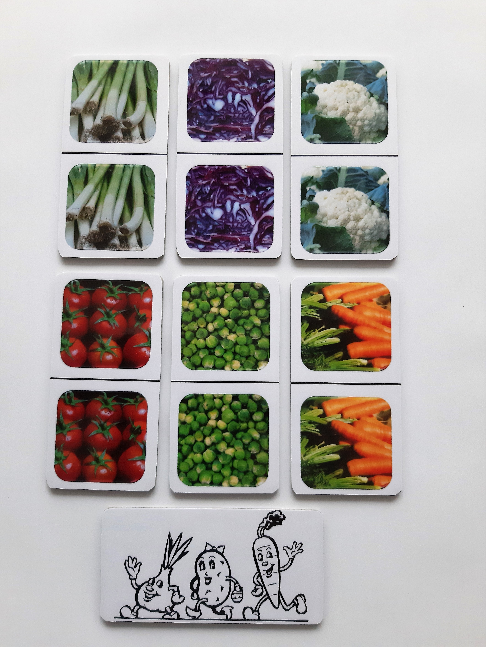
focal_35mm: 27
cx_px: 243
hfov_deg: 51.4
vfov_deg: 65.3
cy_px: 324
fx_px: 505
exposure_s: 1/60
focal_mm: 3.93
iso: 320
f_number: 1.7
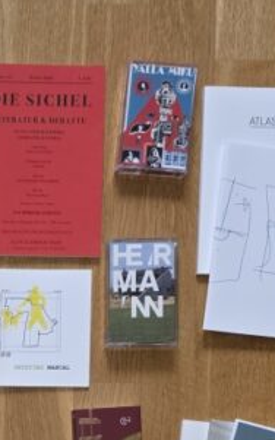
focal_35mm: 83
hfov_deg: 14.3
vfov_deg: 23.1
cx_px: -178
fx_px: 996
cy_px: 512
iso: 2500
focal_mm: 6.3
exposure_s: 1/15
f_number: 1.7
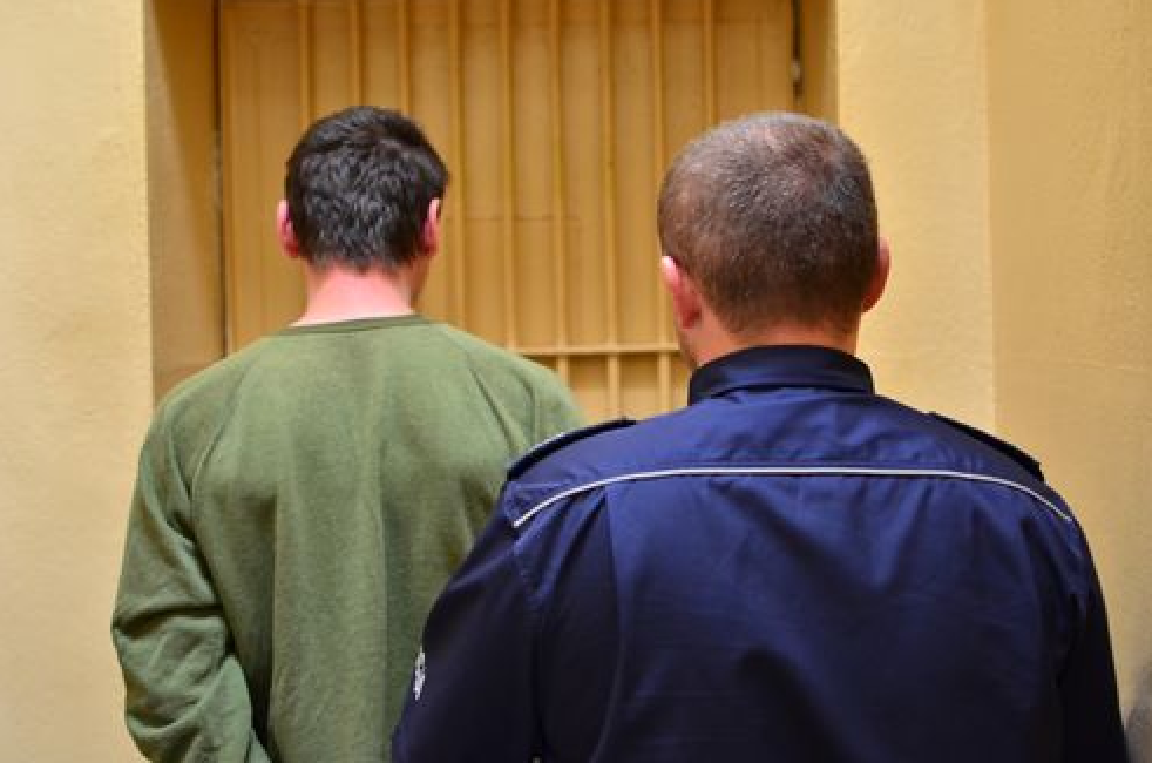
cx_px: 584
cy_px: 382
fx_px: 1708
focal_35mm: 54
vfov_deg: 25.2
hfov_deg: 37.3
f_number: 2
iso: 800
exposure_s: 1/250
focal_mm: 35
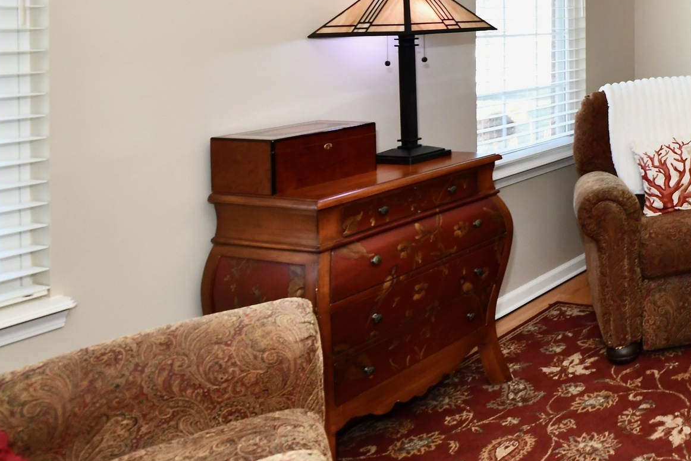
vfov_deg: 33.8
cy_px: 38
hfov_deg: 38.3
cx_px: 833
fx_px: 710
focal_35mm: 37
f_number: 6.3
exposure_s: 1/60
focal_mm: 14
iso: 640
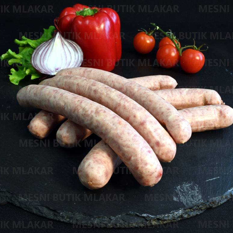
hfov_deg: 43.5
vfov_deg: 43.5
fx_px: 292
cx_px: 118
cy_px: 114
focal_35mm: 38
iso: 1600
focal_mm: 19.5
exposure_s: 1/15
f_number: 25
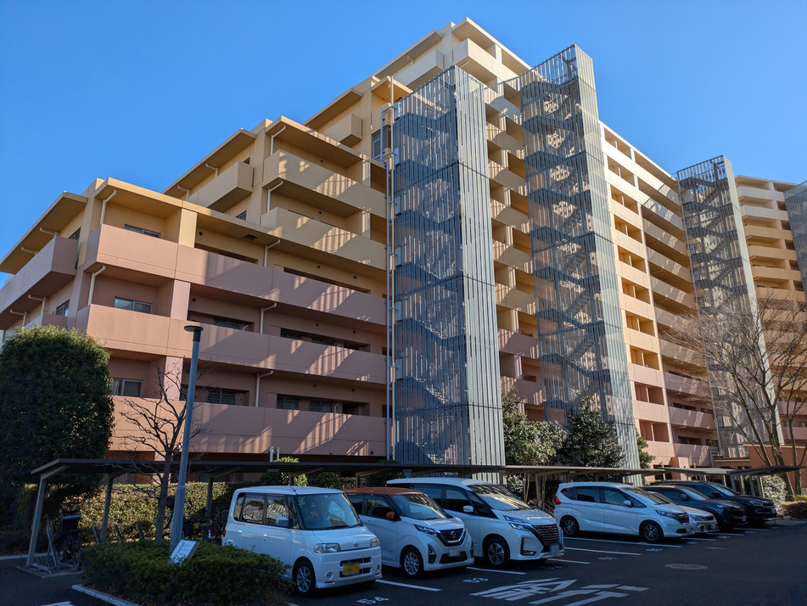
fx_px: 583
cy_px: 303
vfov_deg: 54.9
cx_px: 404
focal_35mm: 25
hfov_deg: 69.4
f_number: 1.89
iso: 43
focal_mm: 5.43
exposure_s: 1/2028
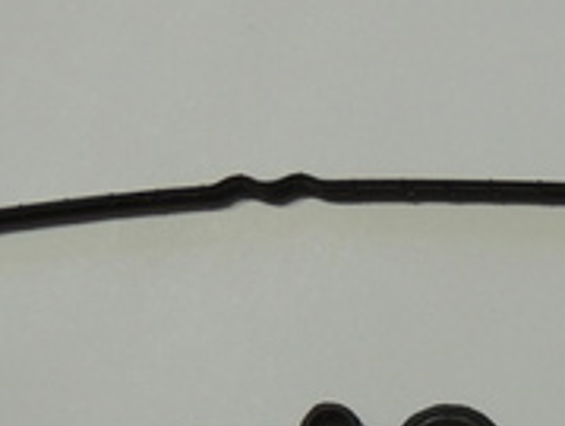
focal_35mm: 131
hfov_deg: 14.6
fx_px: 2142
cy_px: 475
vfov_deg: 11.2
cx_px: 638
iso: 400
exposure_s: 1/20
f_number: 3.5
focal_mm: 8.3
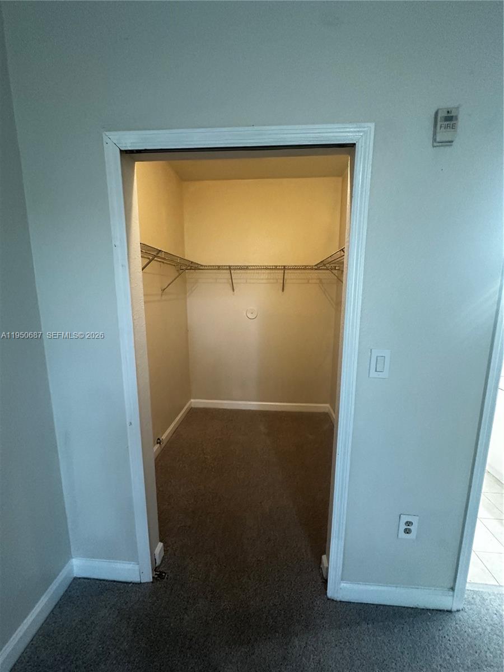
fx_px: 272
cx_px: 252
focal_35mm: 14
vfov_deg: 102.1
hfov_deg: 85.7
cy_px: 336
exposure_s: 1/60
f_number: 2.2
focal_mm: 2.22
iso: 400
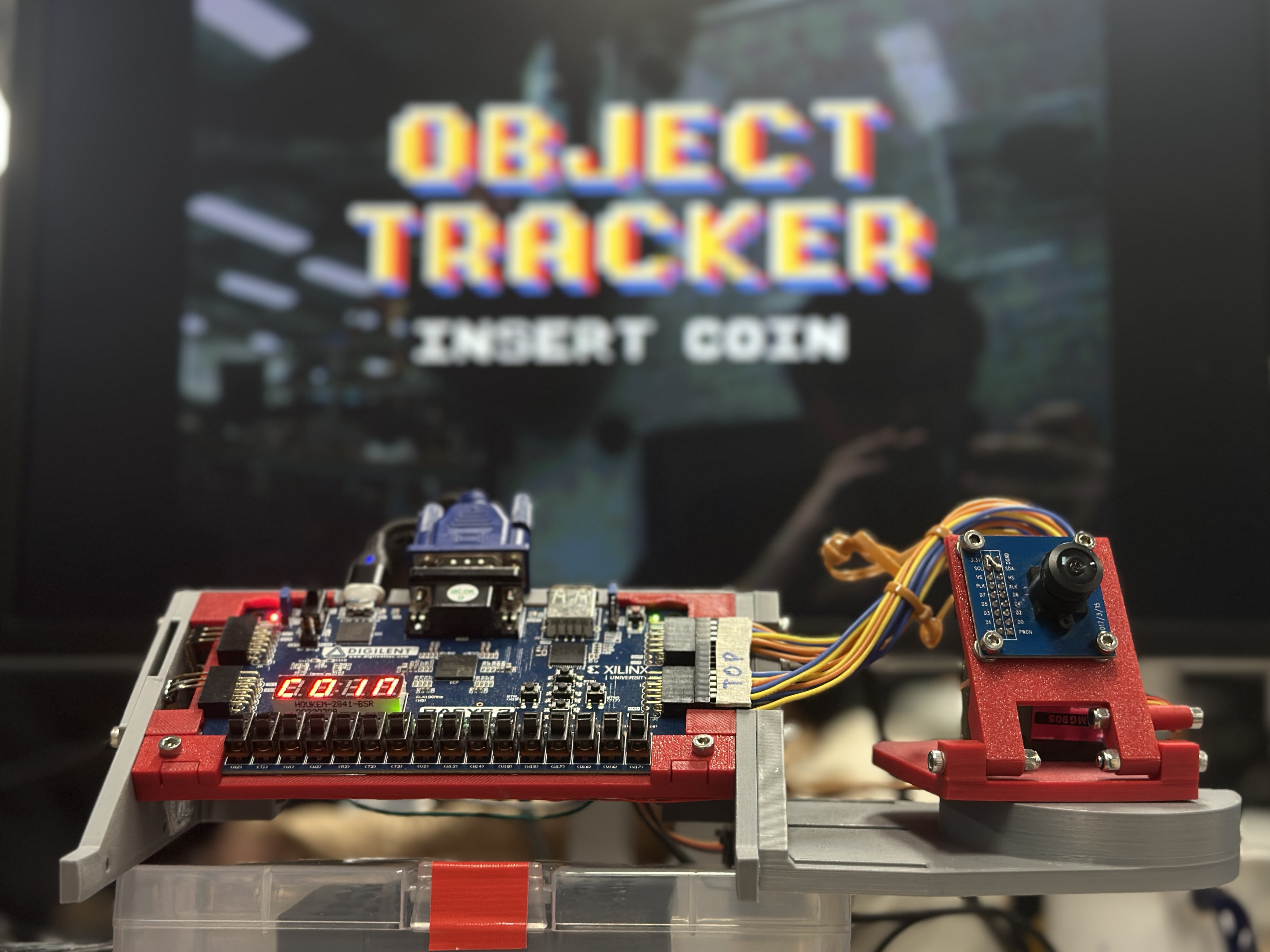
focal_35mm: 48
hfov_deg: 39.7
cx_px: 635
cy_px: 476
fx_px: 1761
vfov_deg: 30.3
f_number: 1.78
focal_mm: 6.86
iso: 125
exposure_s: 1/50
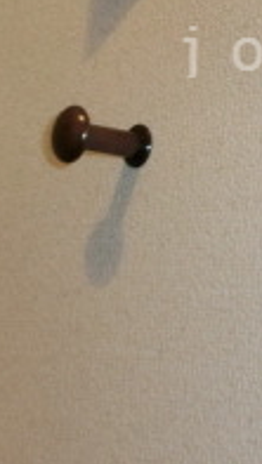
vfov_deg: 24.3
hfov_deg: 13.7
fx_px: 1048
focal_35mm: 85
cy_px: 49
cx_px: 340
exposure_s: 1/125
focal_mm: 4.24
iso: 160
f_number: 3
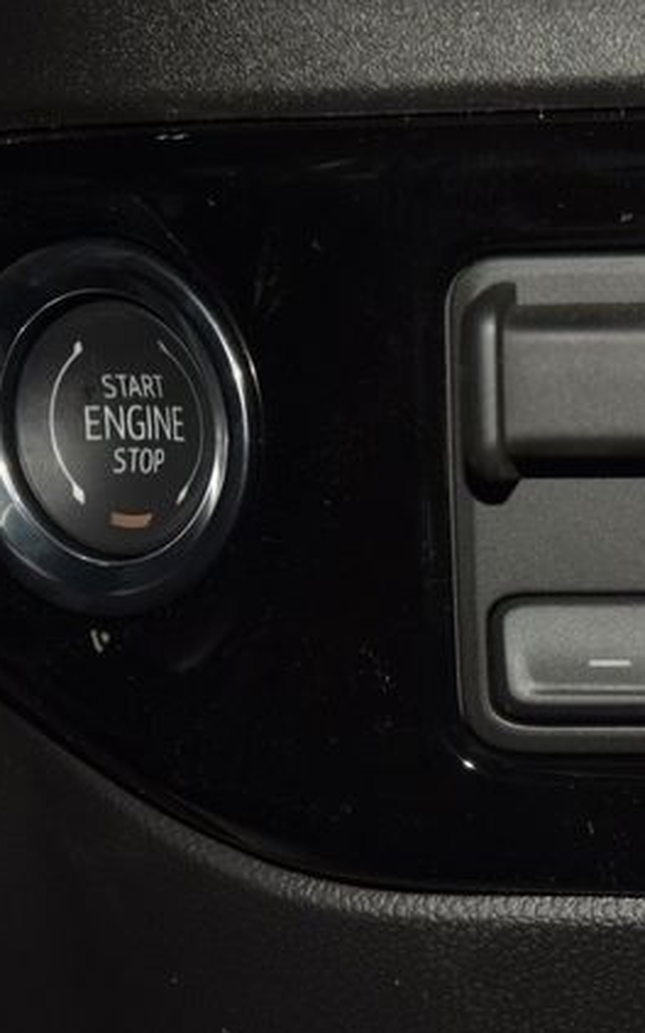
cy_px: 514
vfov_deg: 12.9
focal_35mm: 162
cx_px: 731
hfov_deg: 8.0
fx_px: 4561
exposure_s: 1/125
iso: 100
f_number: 8
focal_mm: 70
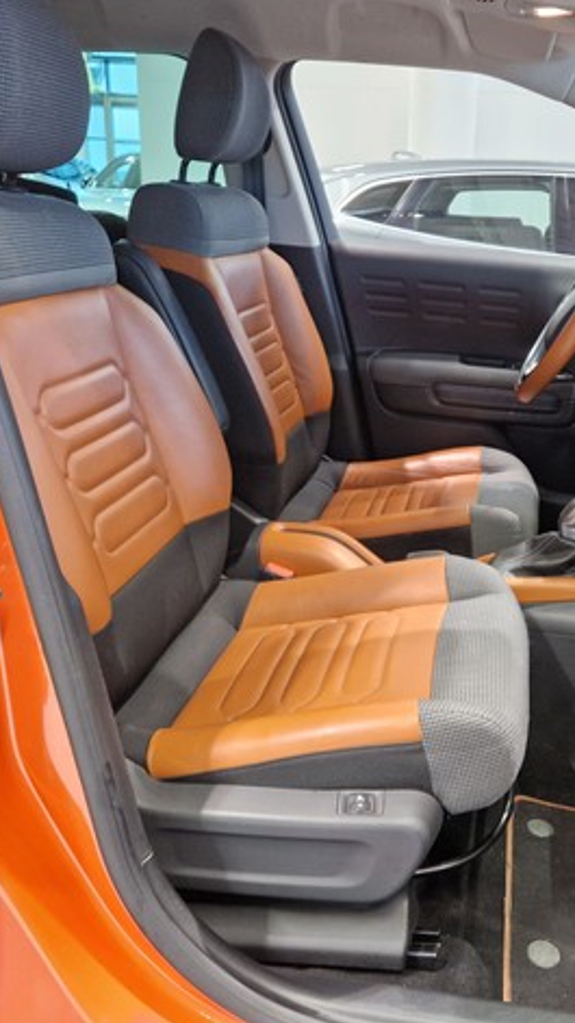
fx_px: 923
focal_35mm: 34
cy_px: 516
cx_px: 401
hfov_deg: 34.2
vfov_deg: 58.0
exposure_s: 1/100
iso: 640
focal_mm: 5.4
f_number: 1.8
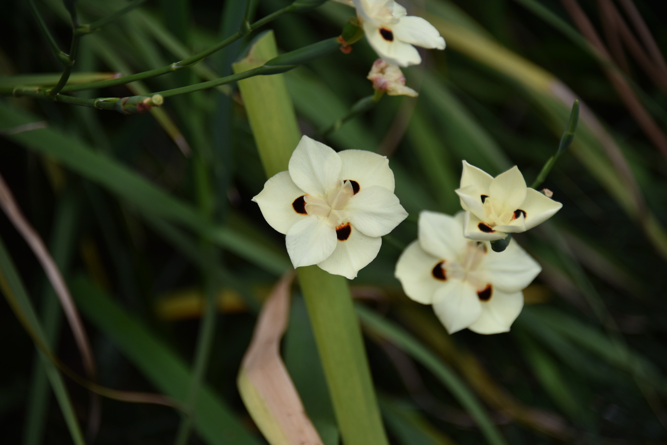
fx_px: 5559
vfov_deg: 4.6
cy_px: 222
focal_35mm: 300
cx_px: 334
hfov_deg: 6.9
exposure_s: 1/640
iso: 140
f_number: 5.6
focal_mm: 300
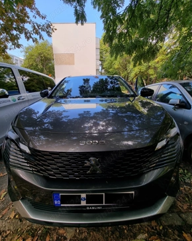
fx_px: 100
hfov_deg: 87.9
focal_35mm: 14
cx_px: 93
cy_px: 115
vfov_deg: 100.7
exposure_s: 1/195
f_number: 2.2
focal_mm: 2.2
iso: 50
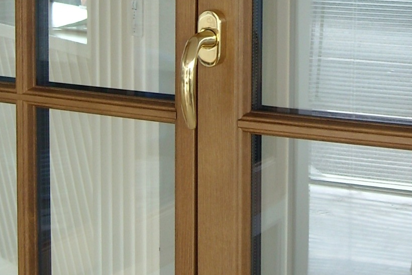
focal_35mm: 115
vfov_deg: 11.7
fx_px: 1316
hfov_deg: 17.7
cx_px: 295
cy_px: -61
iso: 64
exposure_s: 1/61
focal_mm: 5.7
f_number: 2.8
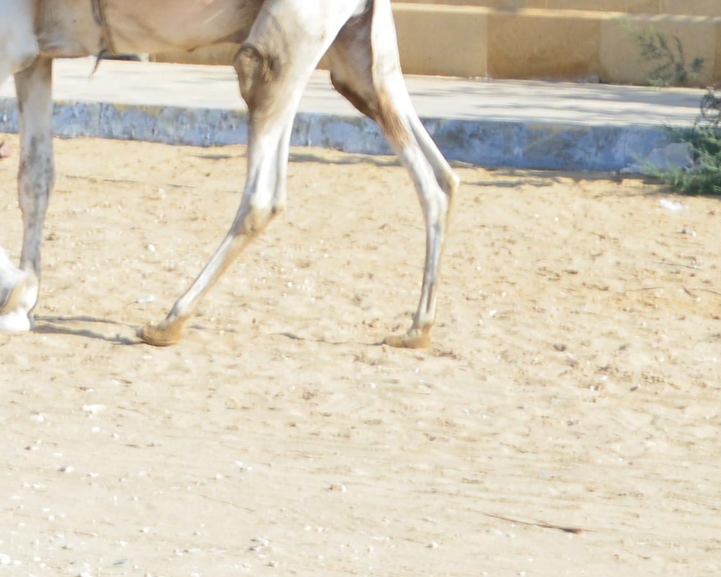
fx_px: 7256
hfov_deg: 5.7
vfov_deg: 4.5
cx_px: 108
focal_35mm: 340
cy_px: -420
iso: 200
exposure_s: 1/100
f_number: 11
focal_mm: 55
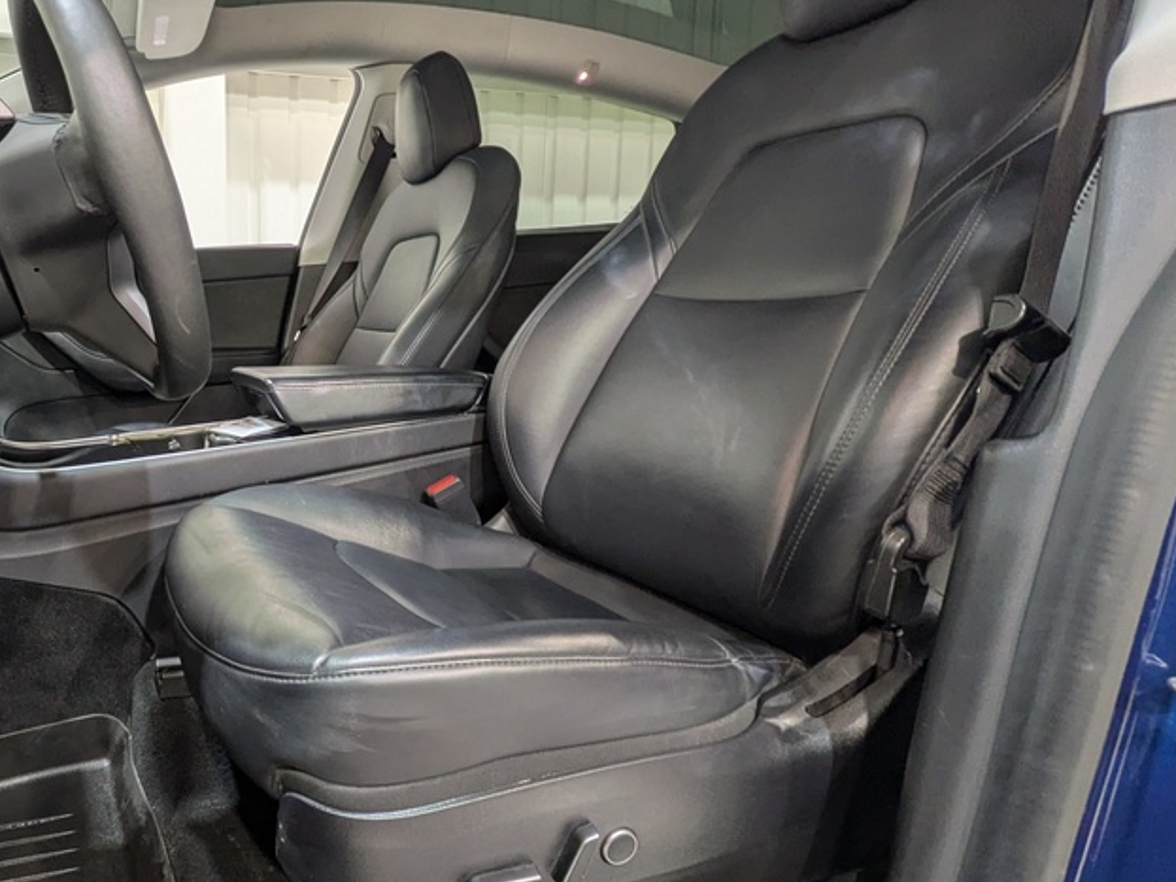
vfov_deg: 58.8
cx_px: 247
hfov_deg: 67.5
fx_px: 781
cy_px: 425
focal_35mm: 23
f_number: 2.2
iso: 65
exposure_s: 1/25
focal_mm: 1.83
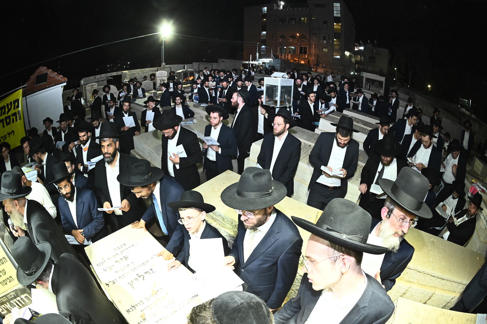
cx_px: 244
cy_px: 162
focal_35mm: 16
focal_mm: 16
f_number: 8
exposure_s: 1/100
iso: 4000
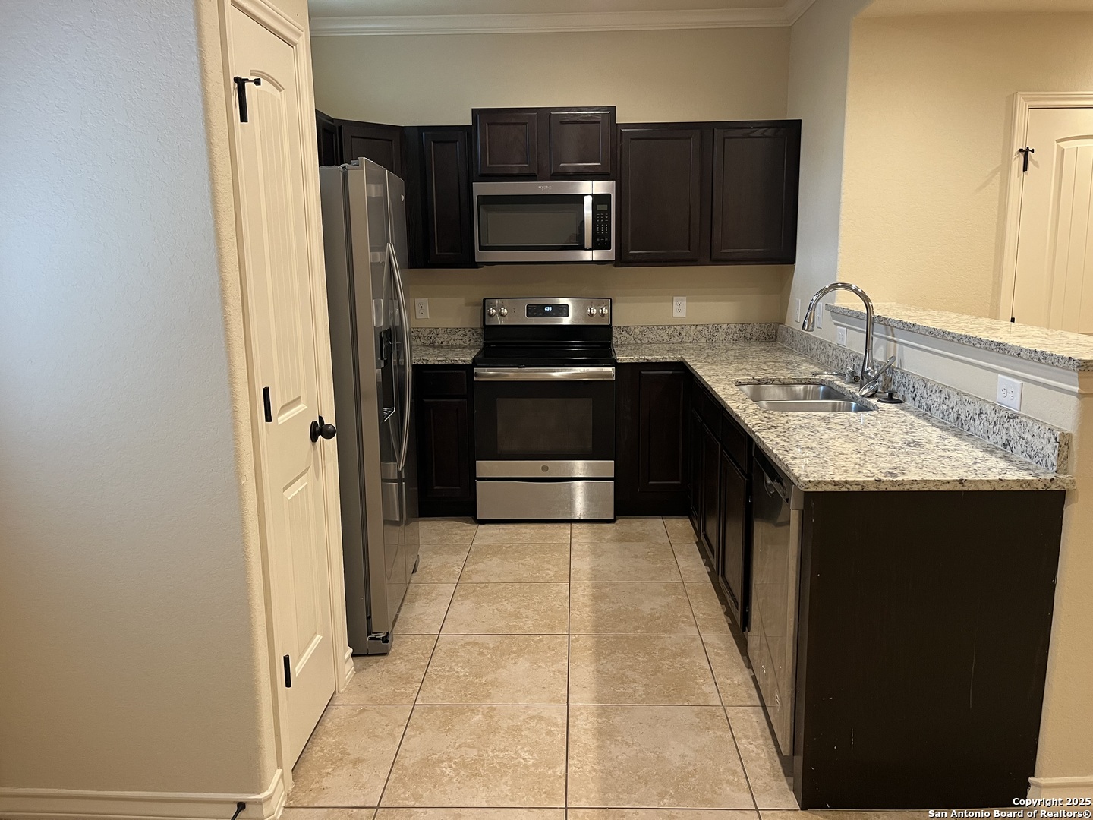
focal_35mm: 26
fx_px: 821
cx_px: 546
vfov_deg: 53.1
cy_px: 410
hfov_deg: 67.3
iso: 200
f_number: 1.6
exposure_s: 1/60
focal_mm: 5.1
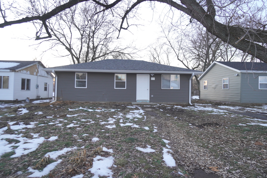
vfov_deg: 59.5
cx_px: 134
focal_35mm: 21
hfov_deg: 81.2
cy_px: 89
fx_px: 156
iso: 200
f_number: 4
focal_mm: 14
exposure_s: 1/60
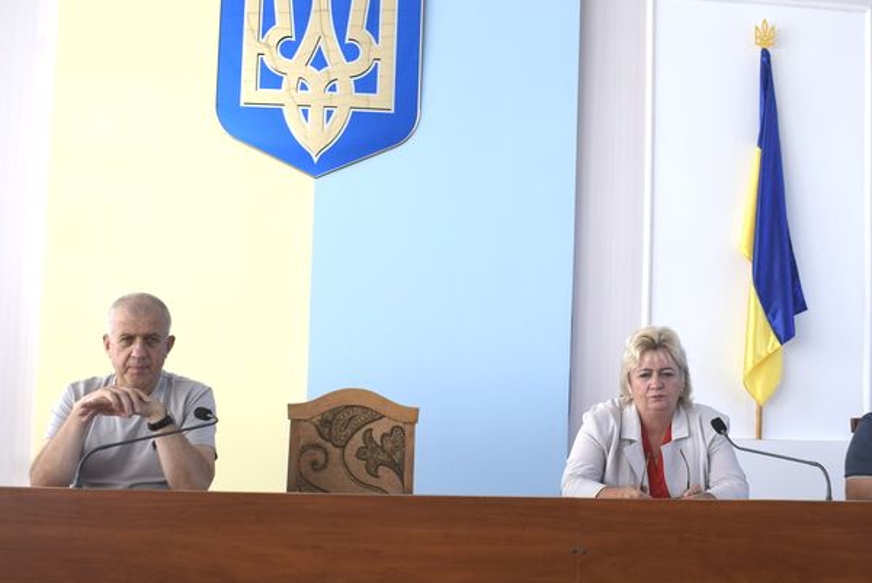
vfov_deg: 29.9
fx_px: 1091
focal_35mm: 45
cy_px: 313
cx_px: 533
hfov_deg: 43.3
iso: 400
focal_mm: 24
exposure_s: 1/125
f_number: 6.3
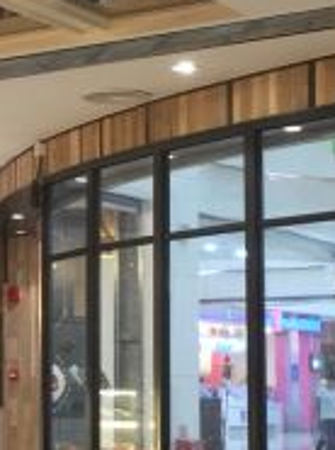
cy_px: 294
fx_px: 1424
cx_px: -64
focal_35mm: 110
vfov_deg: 17.9
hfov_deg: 13.1
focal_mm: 4.15
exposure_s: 1/17
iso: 80
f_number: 2.2
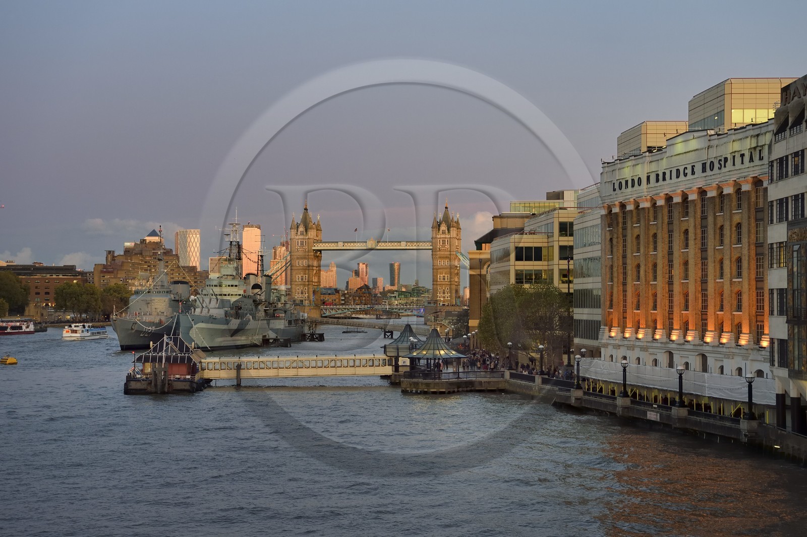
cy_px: 268
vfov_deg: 19.4
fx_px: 1568
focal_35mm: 70
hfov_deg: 28.9
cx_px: 404
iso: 800
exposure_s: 1/60
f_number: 8
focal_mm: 70
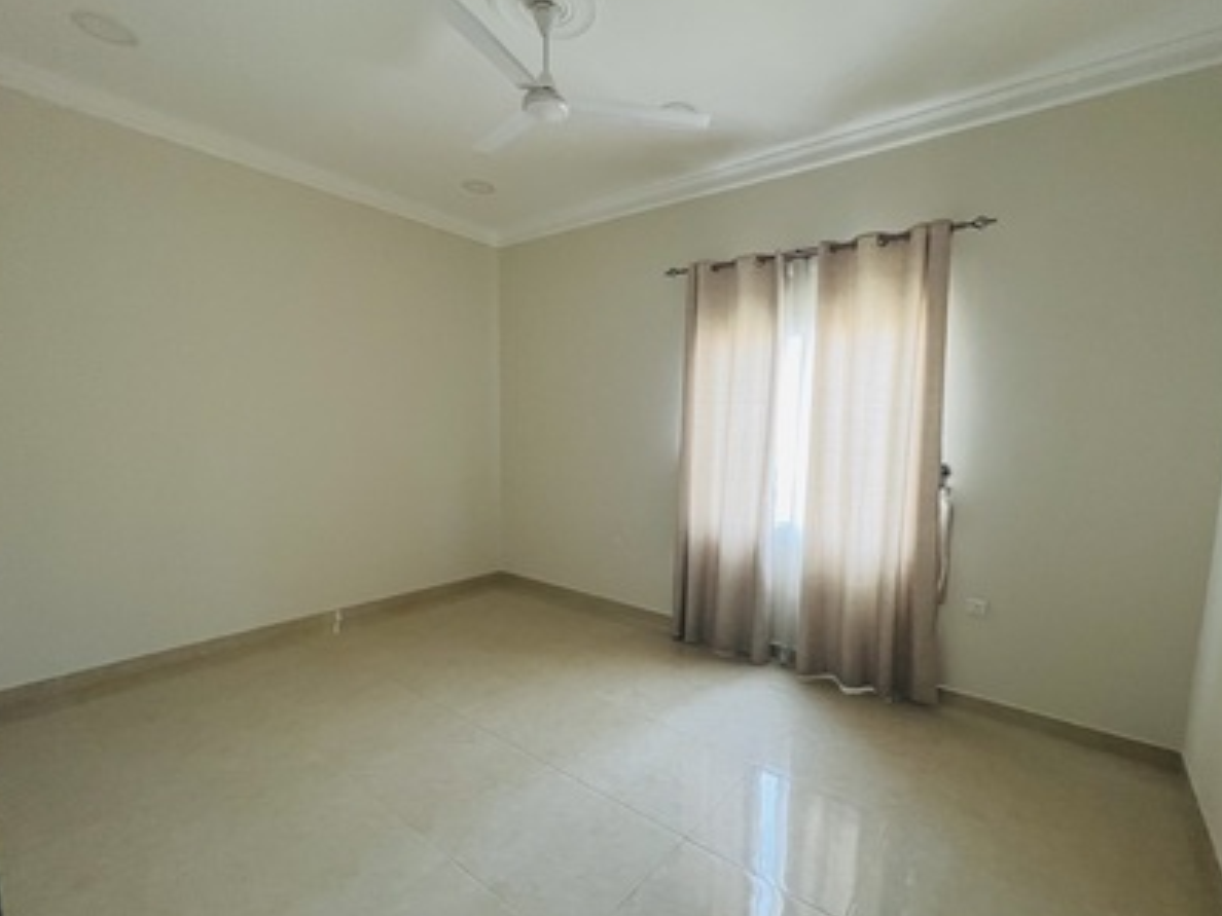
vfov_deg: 81.6
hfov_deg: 98.0
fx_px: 530
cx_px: 659
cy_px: 492
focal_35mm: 15
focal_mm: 1.57
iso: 250
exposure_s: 1/71
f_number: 1.8
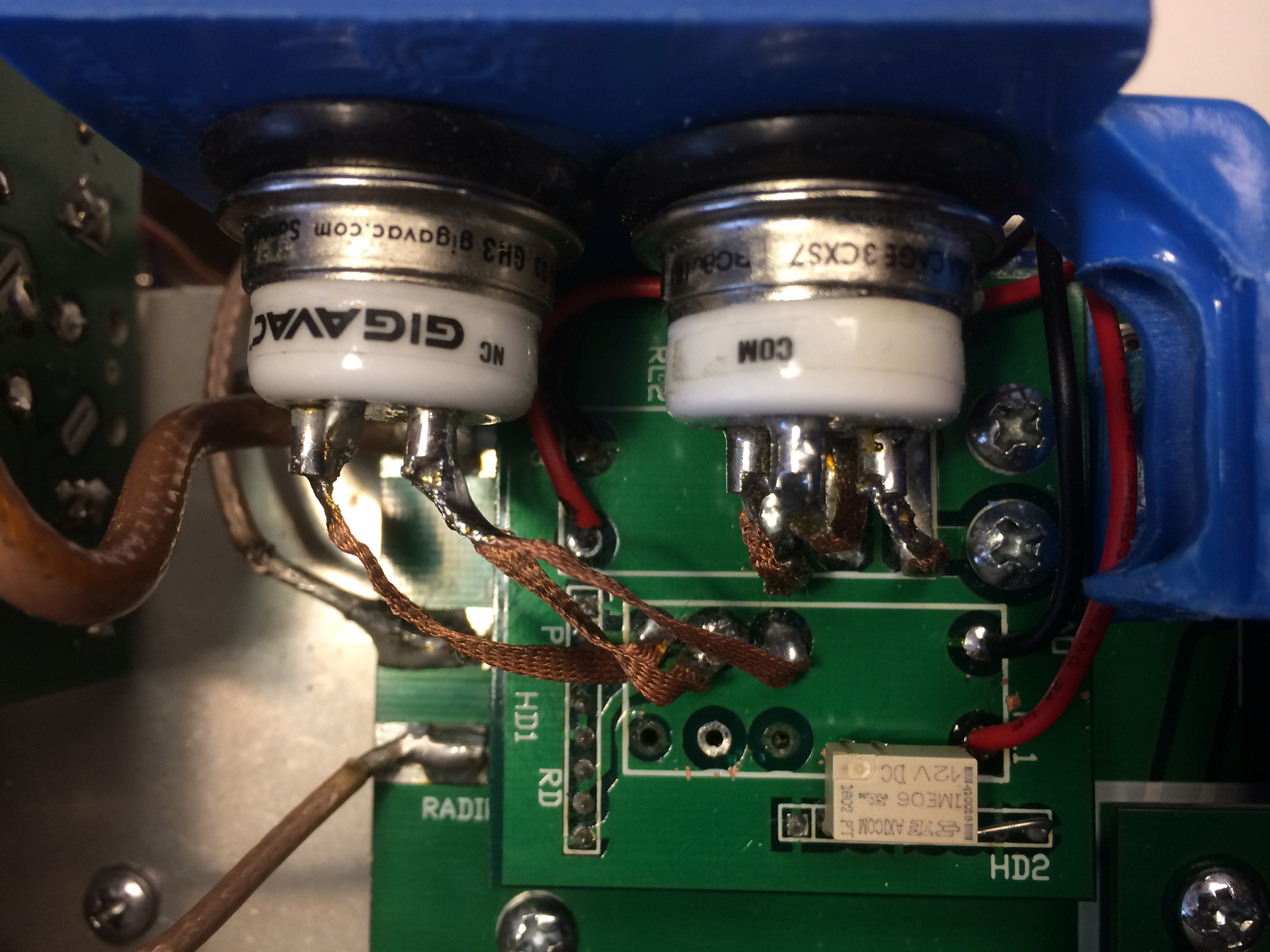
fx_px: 1064
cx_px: 635
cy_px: 476
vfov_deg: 48.2
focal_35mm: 29
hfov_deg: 61.7
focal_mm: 4.15
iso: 64
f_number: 2.2
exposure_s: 1/30
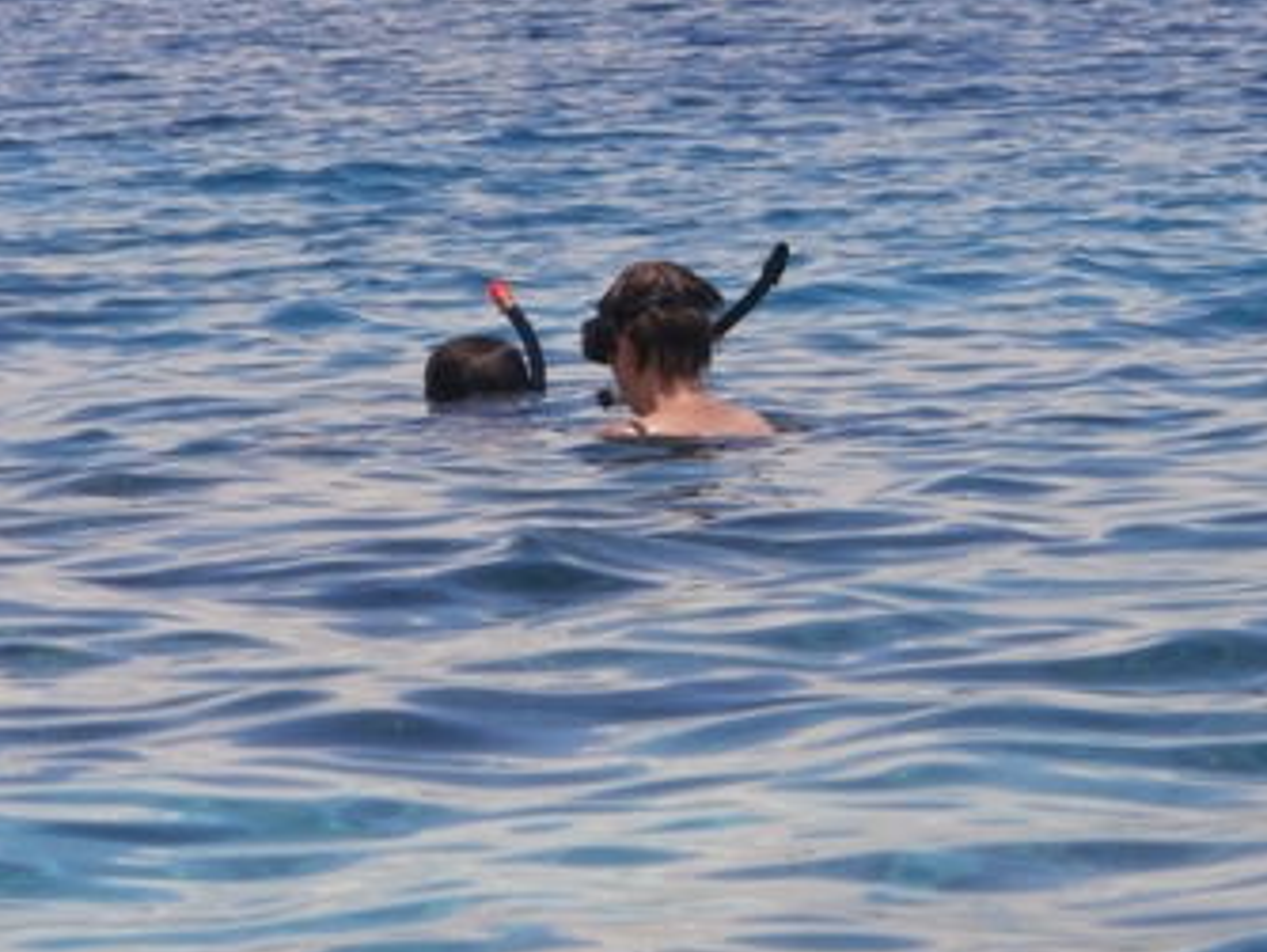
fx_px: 15787
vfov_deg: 3.5
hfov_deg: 4.6
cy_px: 330
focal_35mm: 431
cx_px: 891
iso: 100
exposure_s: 1/500
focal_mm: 42
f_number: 5.8
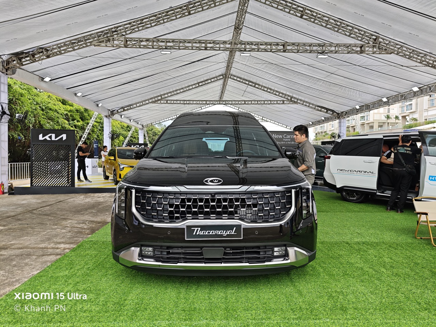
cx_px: 218
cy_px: 164
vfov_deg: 58.9
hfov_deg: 73.9
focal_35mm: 23
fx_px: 290
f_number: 1.63
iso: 50
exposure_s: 1/894
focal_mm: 8.72
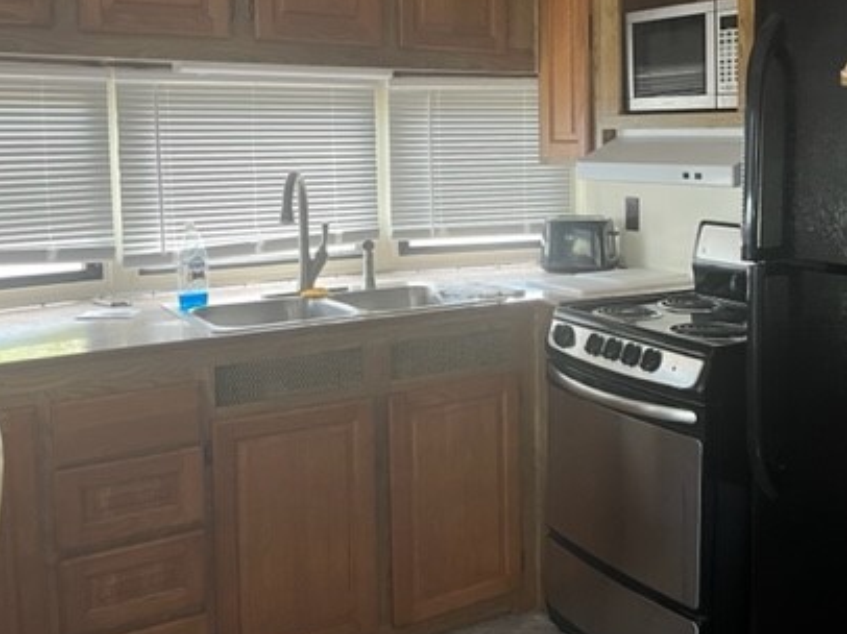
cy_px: 223
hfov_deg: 45.4
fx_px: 1003
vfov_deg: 34.8
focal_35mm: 41
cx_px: 528
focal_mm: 5.1
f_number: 1.6
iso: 250
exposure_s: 1/60
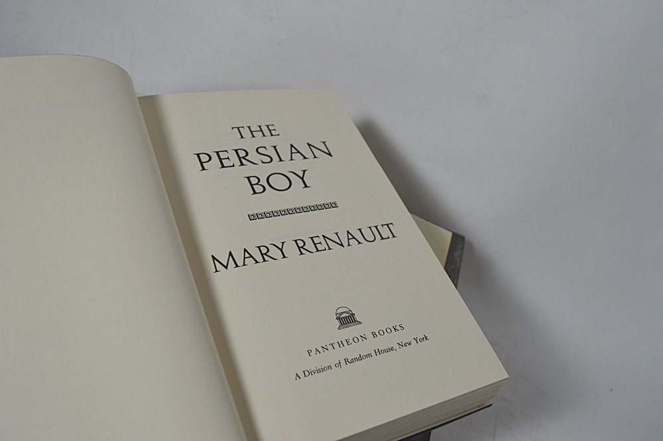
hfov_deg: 57.3
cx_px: 332
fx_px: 607
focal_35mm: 33
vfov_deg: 39.9
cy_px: 220
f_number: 5.6
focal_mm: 22
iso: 400
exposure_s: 1/125
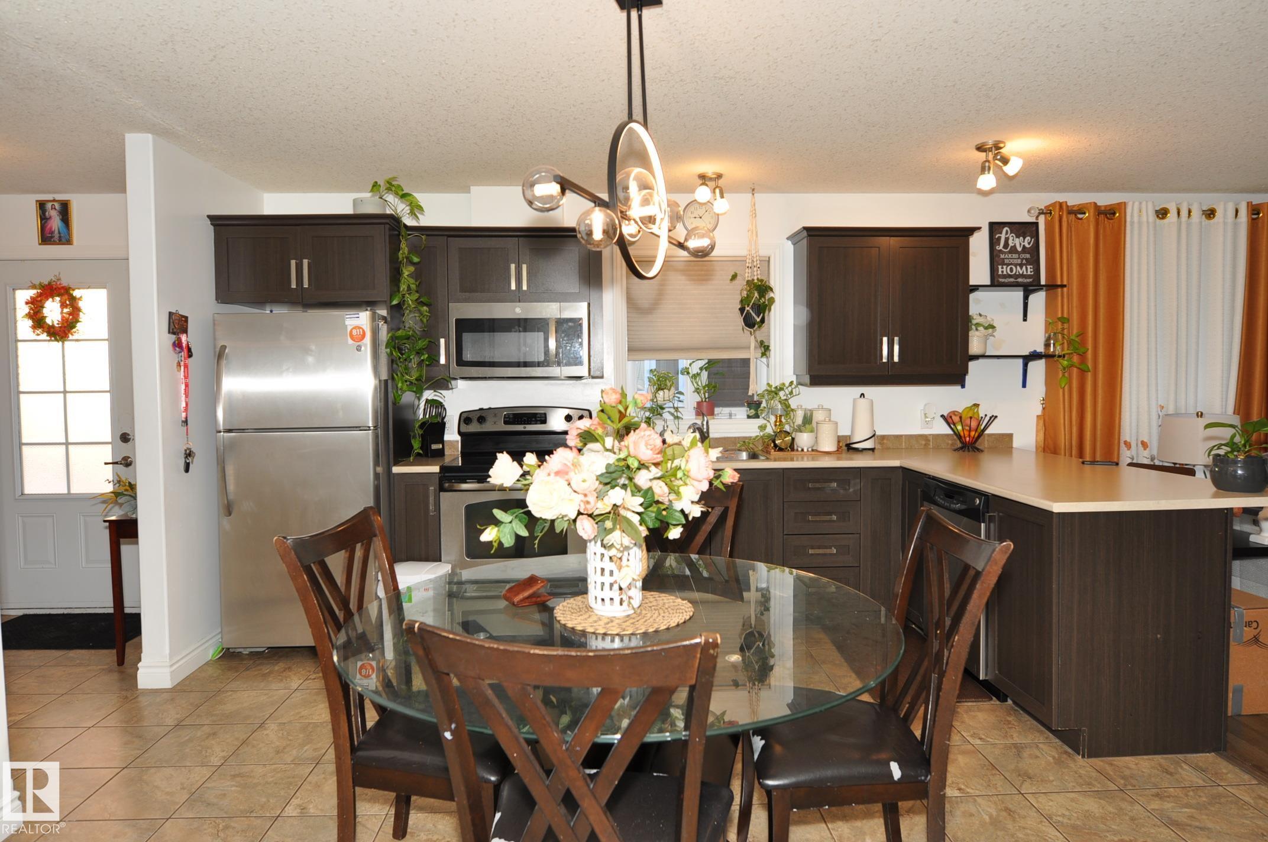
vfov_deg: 59.4
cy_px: 421
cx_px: 634
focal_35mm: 21
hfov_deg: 81.3
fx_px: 739
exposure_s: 1/60
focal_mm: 14
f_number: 4
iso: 200
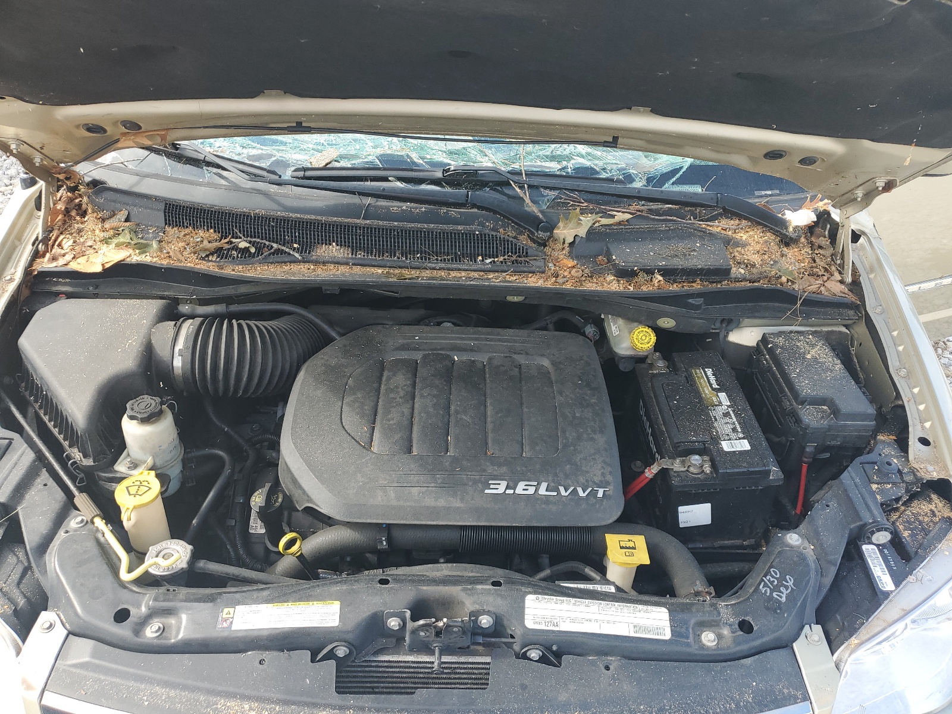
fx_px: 715
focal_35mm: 26
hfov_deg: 67.3
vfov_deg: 53.1
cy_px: 357
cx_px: 476
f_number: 1.5
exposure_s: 1/455
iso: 50
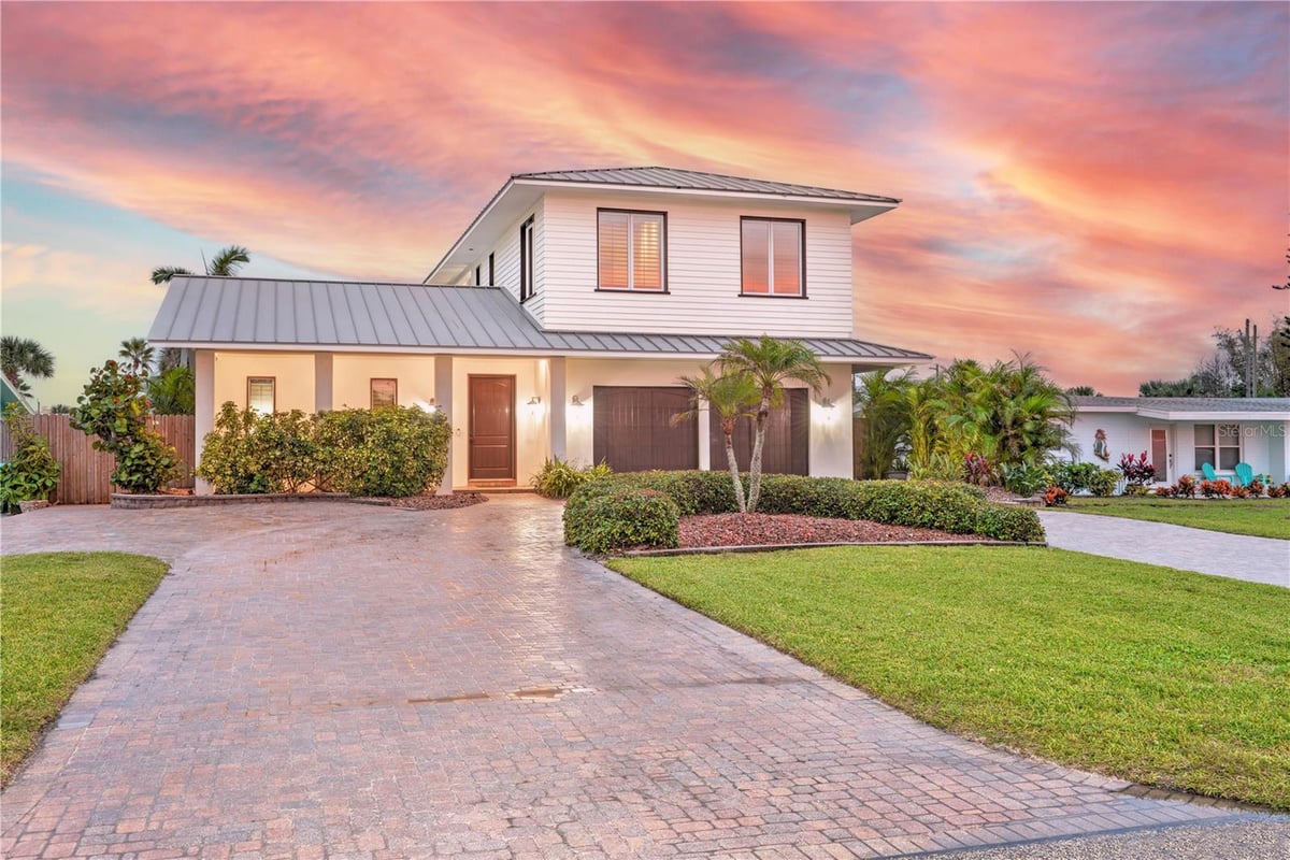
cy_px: 430
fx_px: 1218
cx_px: 645
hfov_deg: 55.8
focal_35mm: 34
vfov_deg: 38.9
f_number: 8
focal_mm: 34
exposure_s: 2
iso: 100
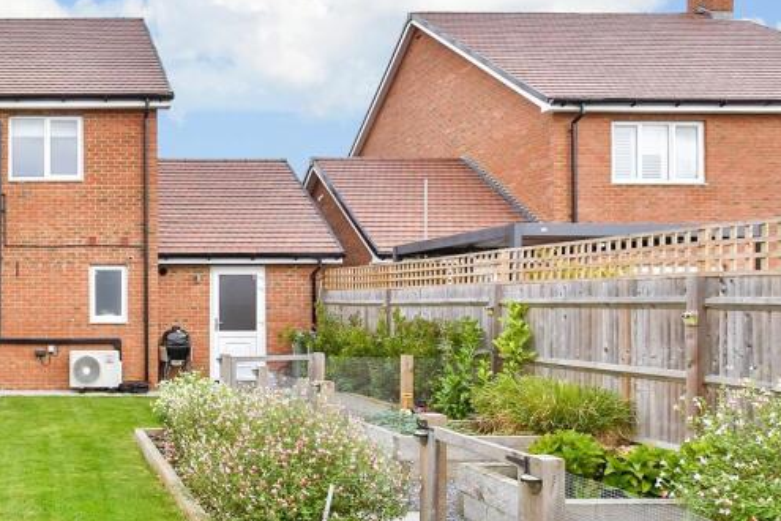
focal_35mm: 31
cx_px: 49
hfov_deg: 51.6
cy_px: 305
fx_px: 672
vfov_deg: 42.2
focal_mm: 10
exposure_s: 1/320
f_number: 8
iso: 320
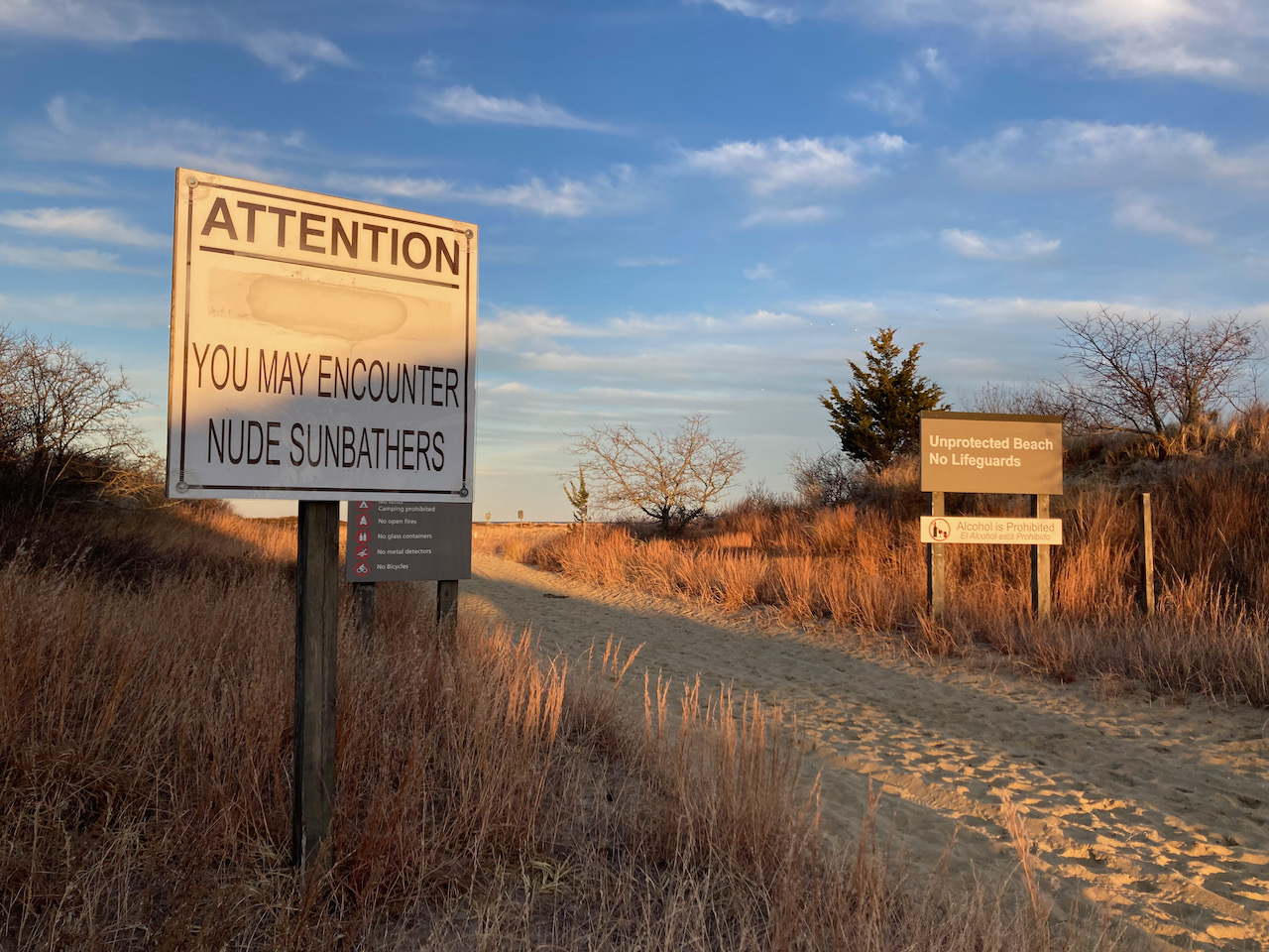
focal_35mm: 28
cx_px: 634
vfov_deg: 49.7
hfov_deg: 63.4
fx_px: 1026
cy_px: 476
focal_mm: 3.99
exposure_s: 1/666
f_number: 1.8
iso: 20
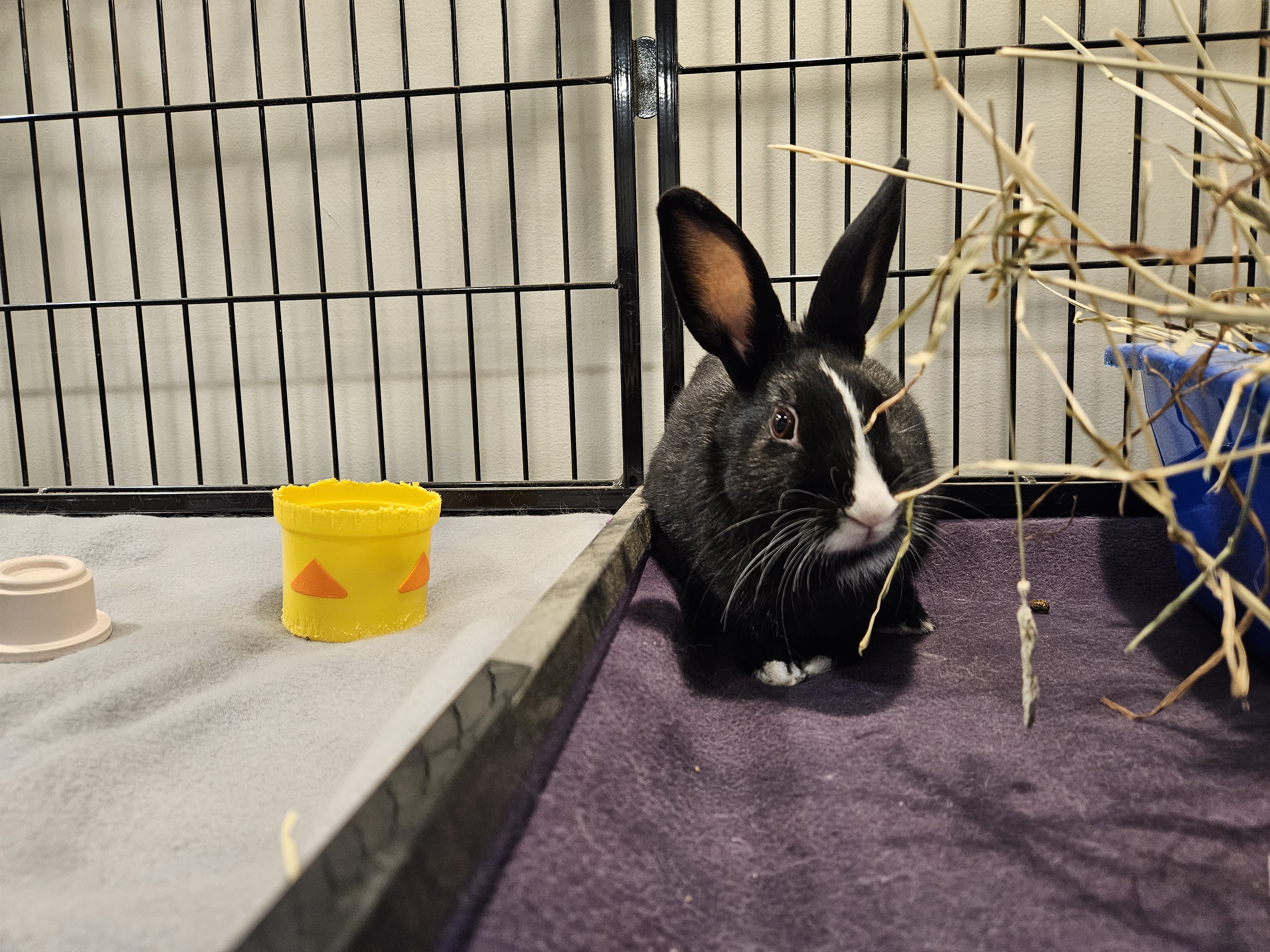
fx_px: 844
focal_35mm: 23
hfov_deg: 73.9
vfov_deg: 58.9
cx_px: 635
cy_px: 476
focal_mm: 5.4
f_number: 1.8
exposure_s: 1/120
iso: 500
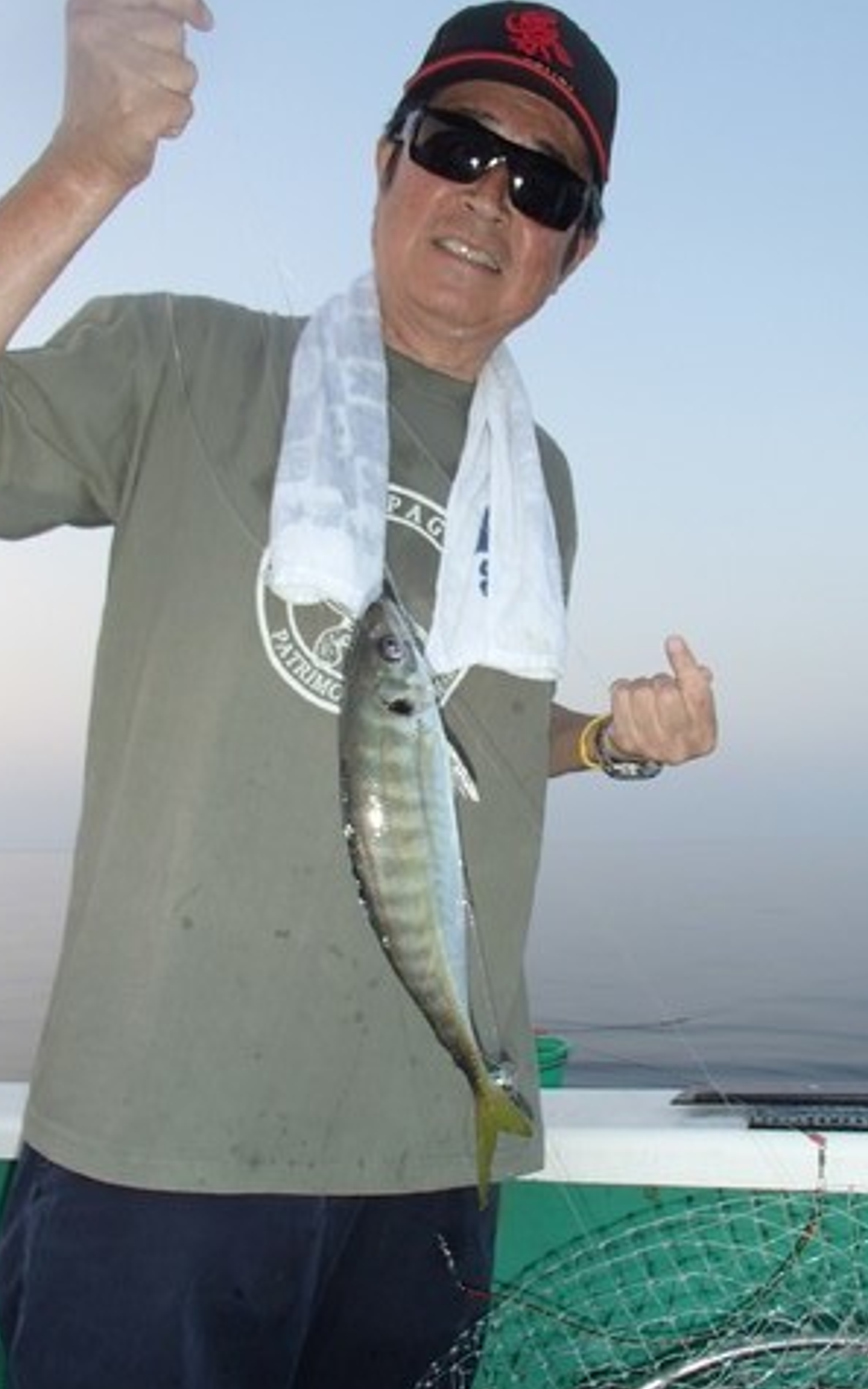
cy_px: 696
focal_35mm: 30
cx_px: 485
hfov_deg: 41.8
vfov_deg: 62.9
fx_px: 1135
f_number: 3.9
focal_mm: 5
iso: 100
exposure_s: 1/60
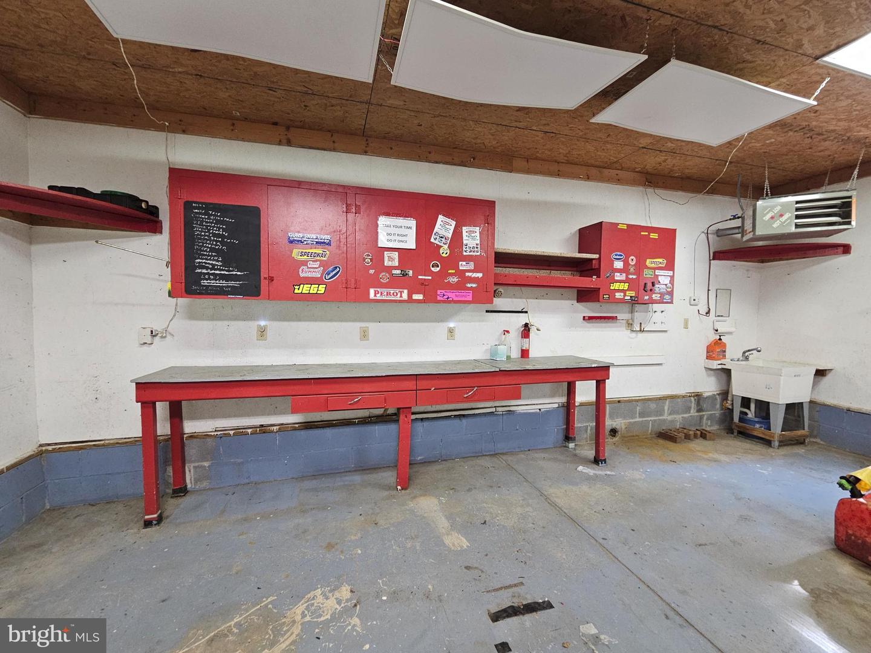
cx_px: 436
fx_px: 327
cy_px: 326
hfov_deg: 106.2
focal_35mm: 13
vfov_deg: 89.9
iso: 400
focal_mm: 2.2
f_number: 2.2
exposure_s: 1/30
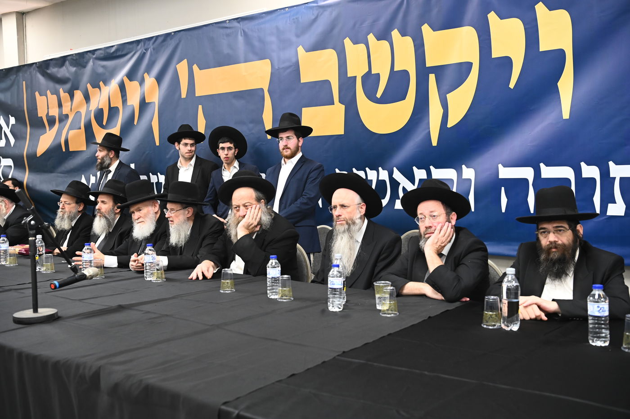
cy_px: 210
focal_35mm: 40
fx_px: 700
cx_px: 315
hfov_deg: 48.5
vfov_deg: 33.4
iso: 2000
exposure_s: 1/160
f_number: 4.5
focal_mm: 40
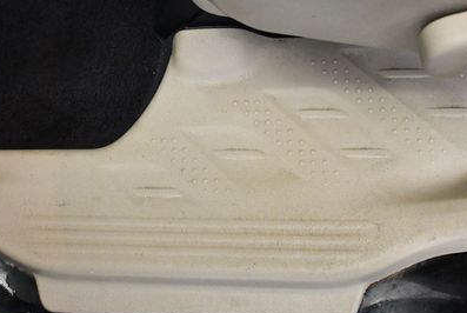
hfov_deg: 34.3
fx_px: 753
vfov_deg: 23.4
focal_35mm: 58
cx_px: 189
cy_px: 195
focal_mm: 18
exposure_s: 1/60
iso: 3200
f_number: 3.5
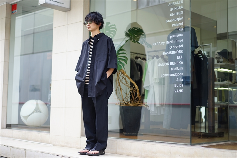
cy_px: 79
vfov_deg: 24.6
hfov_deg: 36.3
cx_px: 118
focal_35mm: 55
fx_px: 362
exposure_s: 1/320
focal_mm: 55
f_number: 1.8
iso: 100
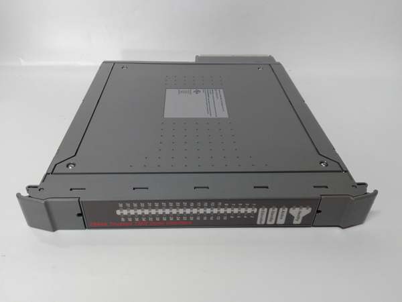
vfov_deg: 51.4
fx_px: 314
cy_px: 151
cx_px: 201
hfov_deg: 65.3
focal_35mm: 27
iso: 167
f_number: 2
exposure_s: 1/33
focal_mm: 3.79
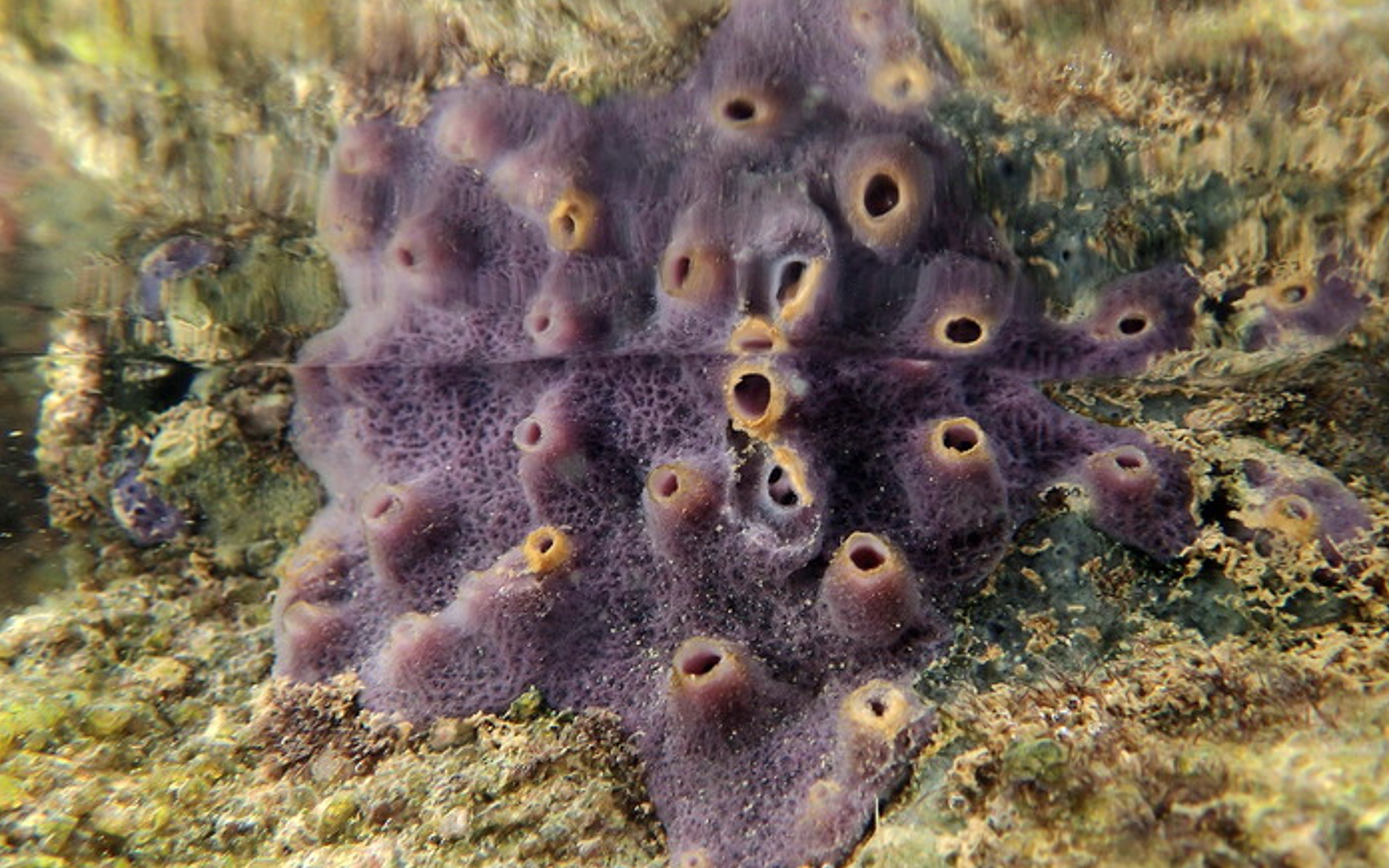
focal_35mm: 32
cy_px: 422
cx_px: 696
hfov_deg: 59.7
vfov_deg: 39.4
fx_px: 1211
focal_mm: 5.5
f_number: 6.3
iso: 100
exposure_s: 1/30
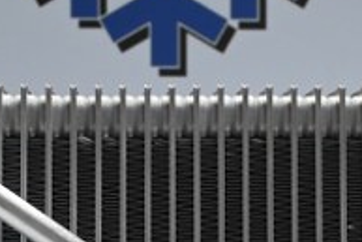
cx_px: 208
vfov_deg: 9.5
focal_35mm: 142
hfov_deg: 14.4
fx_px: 1432
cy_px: 317
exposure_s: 1/125
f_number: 4.8
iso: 1400
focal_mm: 30.5
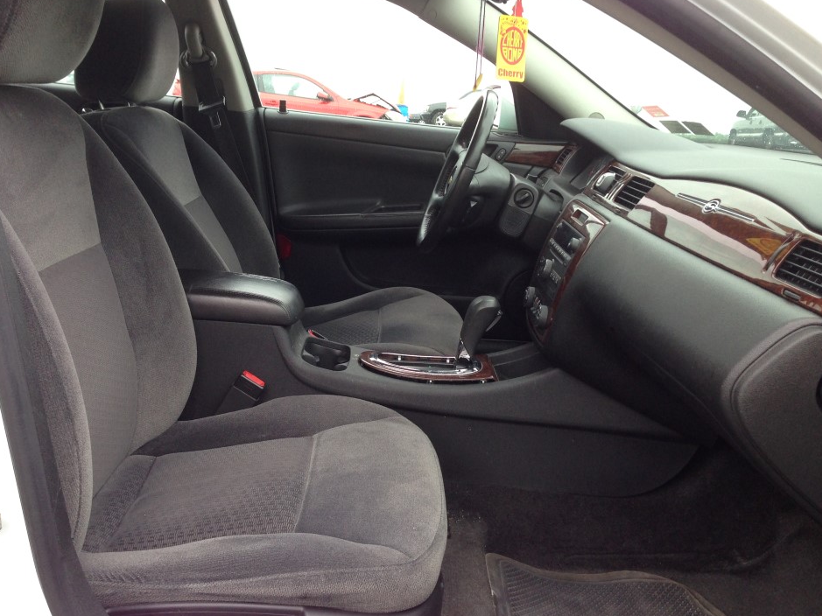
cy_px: 298
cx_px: 375
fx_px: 855
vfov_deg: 39.6
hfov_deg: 51.3
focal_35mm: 36
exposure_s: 1/120
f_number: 2.4
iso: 80
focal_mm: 4.12
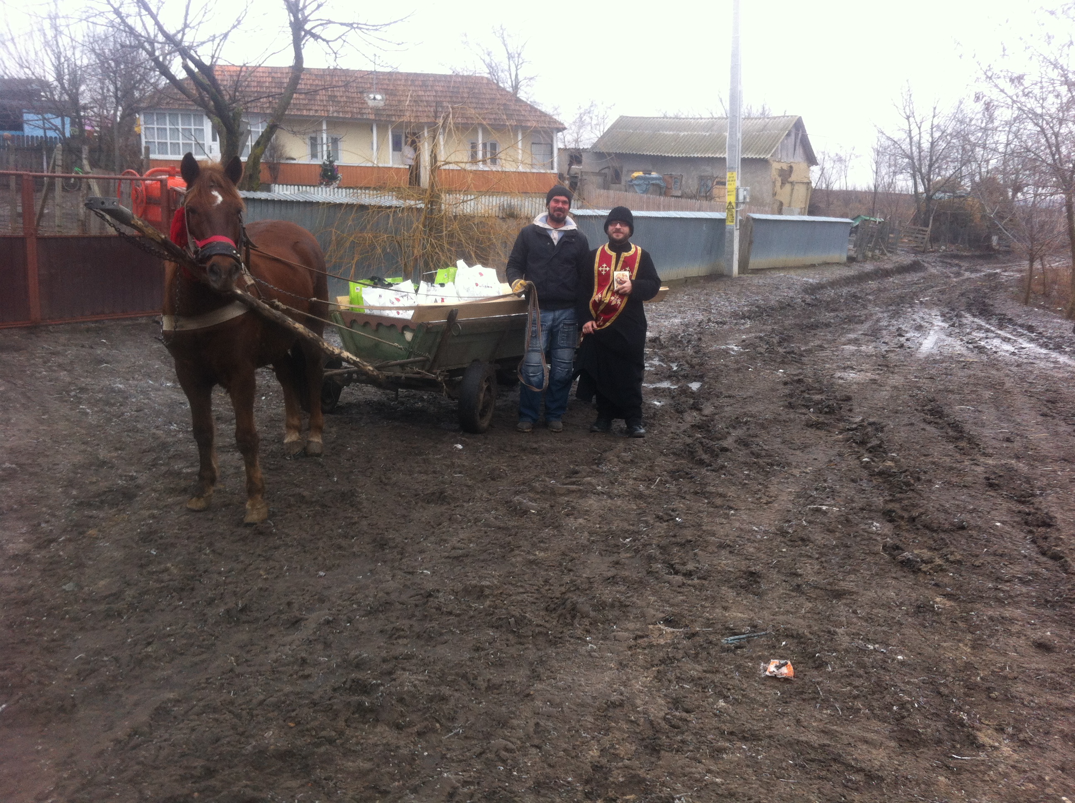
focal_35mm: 35
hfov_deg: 52.7
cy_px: 402
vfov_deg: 40.6
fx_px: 1085
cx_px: 538
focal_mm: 3.85
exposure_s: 1/60
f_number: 2.8
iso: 100
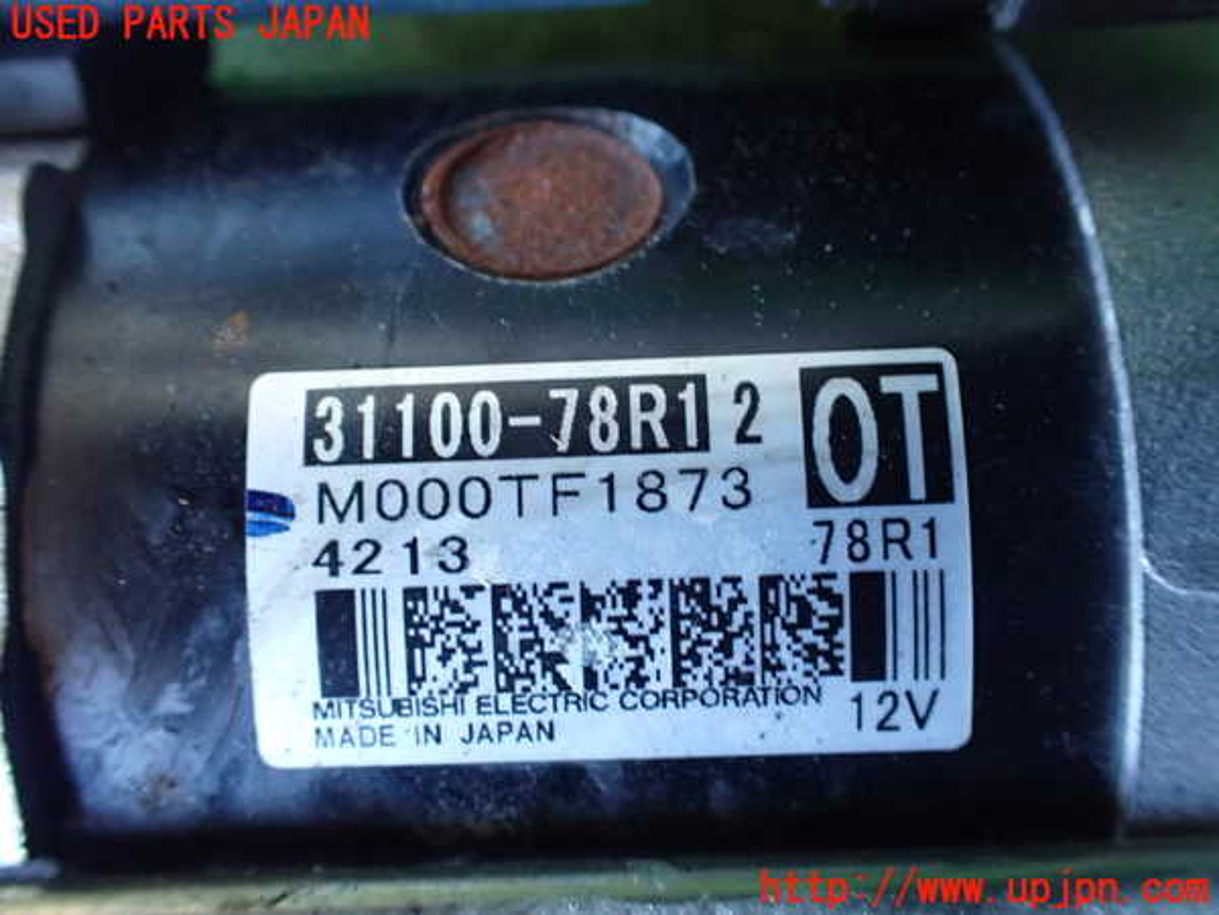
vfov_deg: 46.8
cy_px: 458
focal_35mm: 30
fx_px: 1056
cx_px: 610
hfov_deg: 60.0
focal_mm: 5.4
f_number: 2.3
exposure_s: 1/60
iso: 800
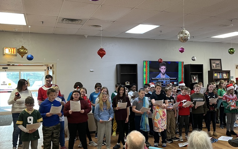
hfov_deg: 52.2
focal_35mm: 37
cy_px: 69
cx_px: 149
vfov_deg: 34.4
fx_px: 240
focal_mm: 5.1
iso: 200
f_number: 1.6
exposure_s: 1/60
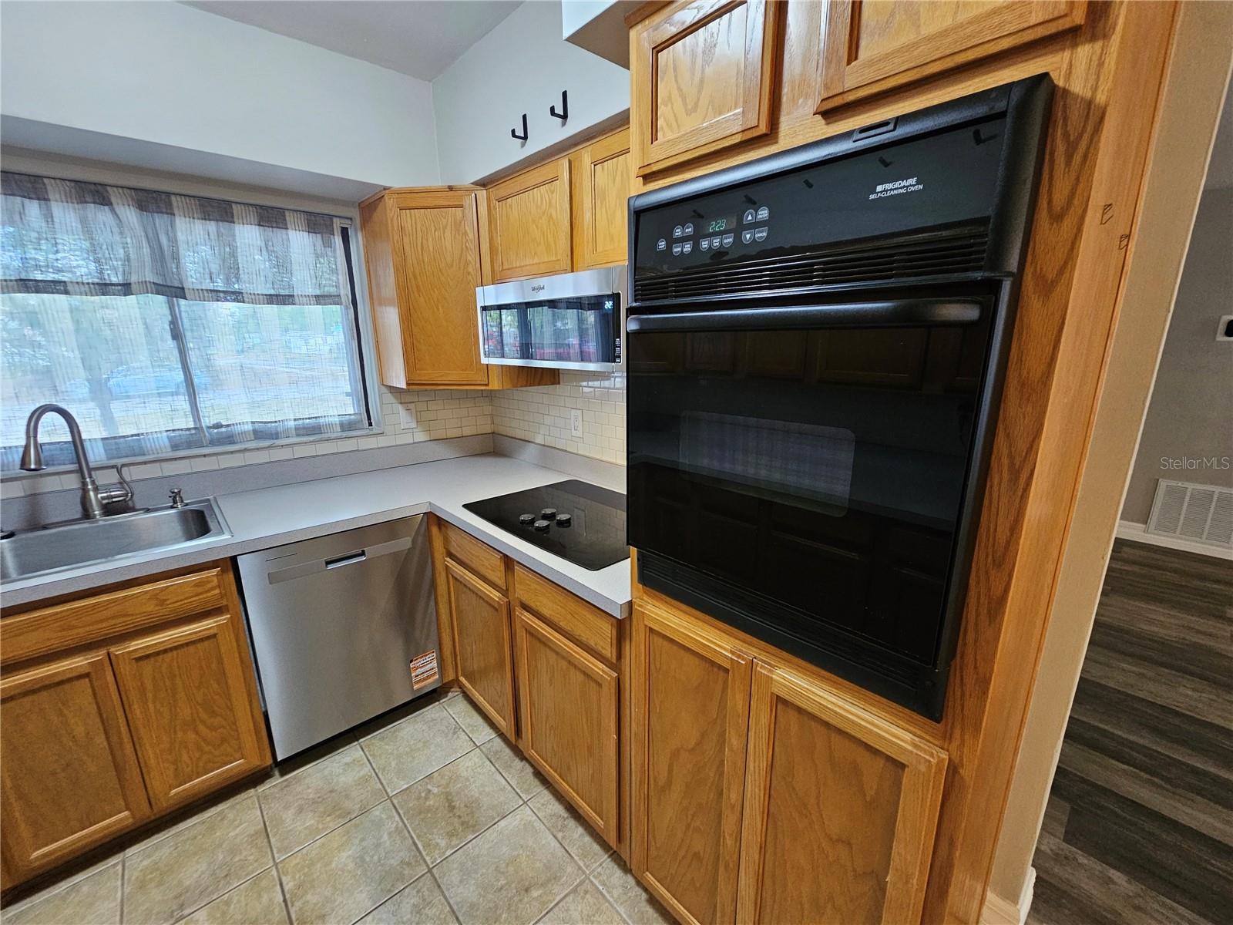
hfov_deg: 106.2
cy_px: 462
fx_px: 463
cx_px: 616
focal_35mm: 13
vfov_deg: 89.9
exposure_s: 1/30
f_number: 2.2
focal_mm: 2.2
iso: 320
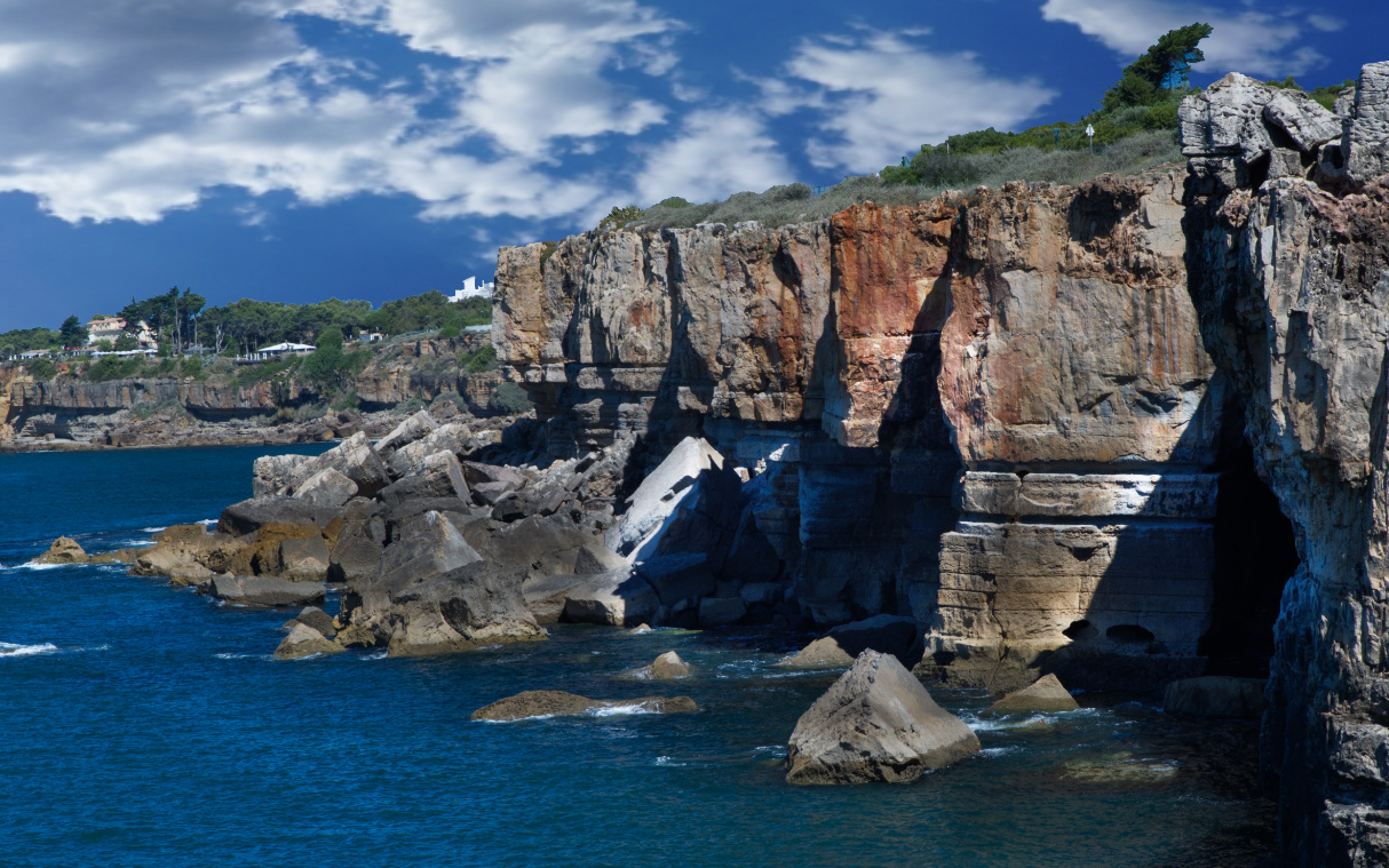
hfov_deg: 23.5
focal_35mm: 88
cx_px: 741
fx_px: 3332
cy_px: 497
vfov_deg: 14.8
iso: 250
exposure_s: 1/100
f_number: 14
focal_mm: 70
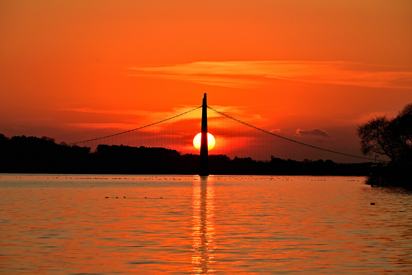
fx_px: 2289
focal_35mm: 200
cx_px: 206
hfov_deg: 10.3
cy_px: 138
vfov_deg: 6.9
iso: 100
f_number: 8
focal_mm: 200
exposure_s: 1/640
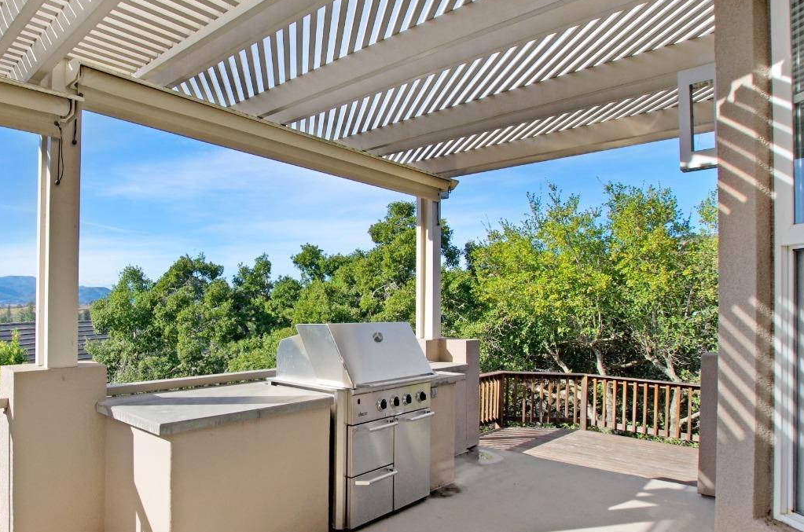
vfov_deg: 56.9
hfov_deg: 75.9
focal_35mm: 22
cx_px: 260
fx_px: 490
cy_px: 293
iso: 100
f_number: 8
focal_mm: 10
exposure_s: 1/250
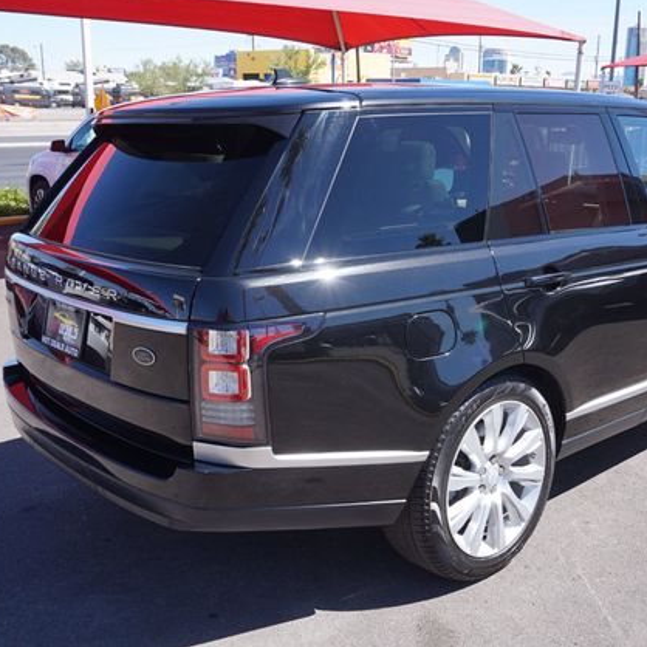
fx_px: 825
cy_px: 320
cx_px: 401
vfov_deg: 42.8
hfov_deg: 42.5
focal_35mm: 39
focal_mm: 20
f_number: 9
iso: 100
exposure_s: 1/100
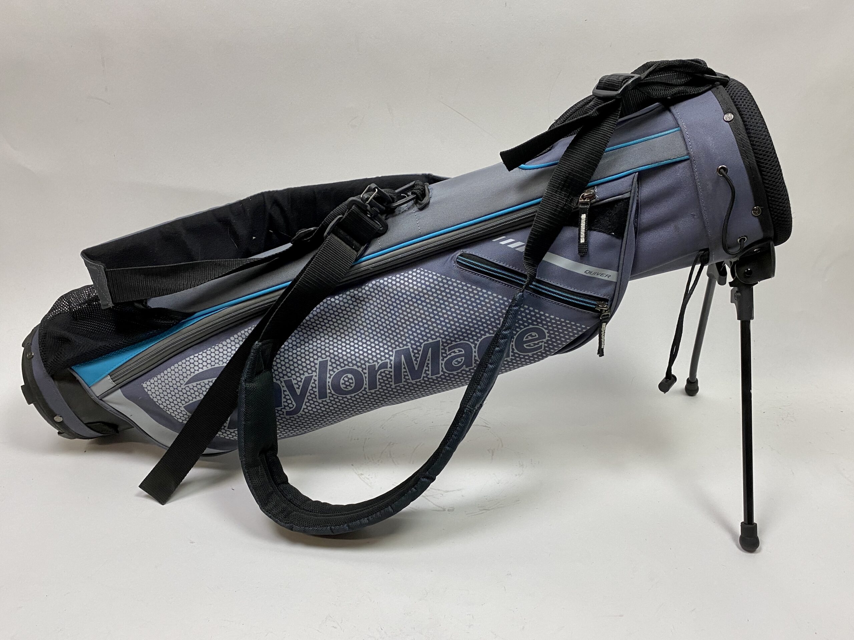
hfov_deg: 67.3
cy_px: 320
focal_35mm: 26
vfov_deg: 53.1
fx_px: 641
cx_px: 427
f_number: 1.8
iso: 80
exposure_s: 1/60
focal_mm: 4.25
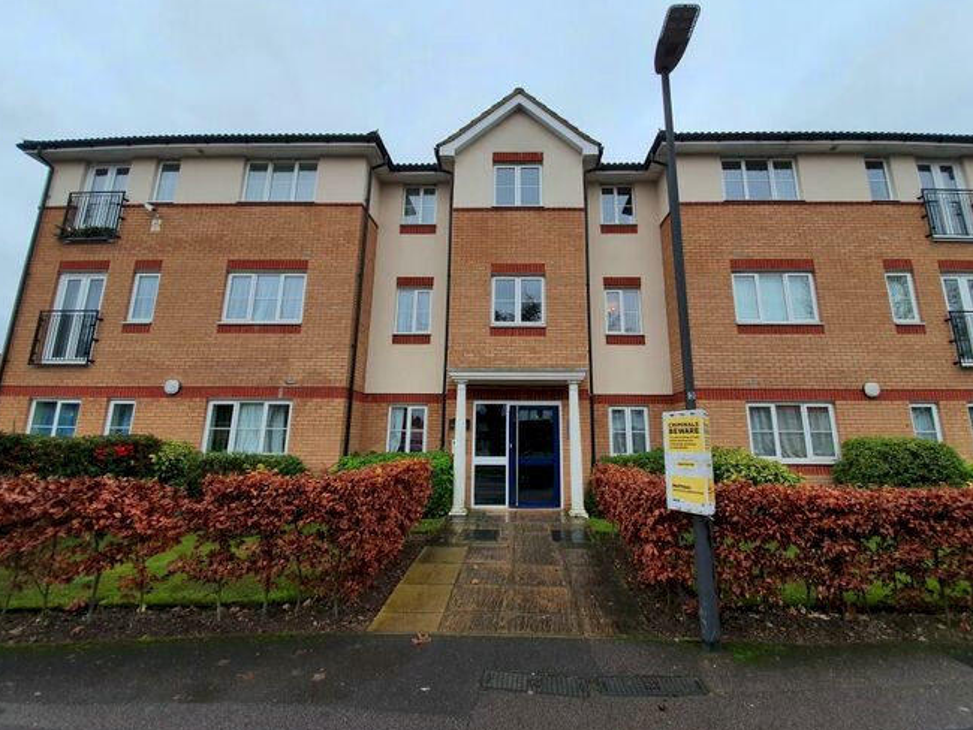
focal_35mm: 14
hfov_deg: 101.9
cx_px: 515
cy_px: 354
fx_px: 394
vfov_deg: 85.7
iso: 50
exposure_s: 1/100
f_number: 2.2
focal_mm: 1.8
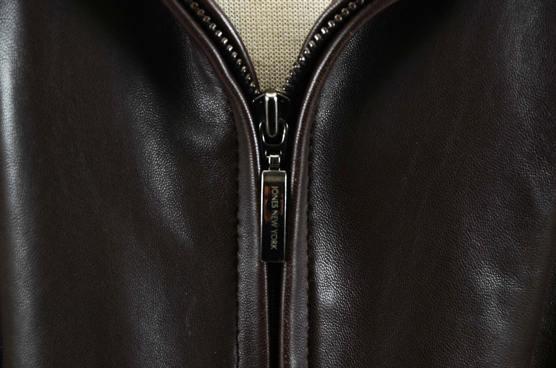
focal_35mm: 158
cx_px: 278
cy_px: 184
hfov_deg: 13.1
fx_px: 2427
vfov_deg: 8.7
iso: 160
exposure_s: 1/60
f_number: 8
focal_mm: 105
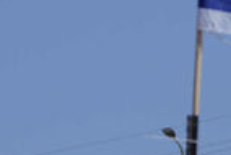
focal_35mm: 919
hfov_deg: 2.2
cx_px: 444
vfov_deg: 1.5
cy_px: 241
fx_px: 5903
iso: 100
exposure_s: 1/1000
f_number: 5.6
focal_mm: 133
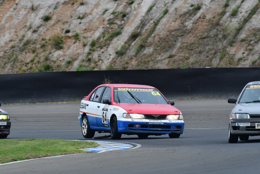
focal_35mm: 750
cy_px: 87
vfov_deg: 1.8
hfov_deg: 2.7
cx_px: 130
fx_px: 5418
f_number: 11
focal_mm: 500
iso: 640
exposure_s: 1/640
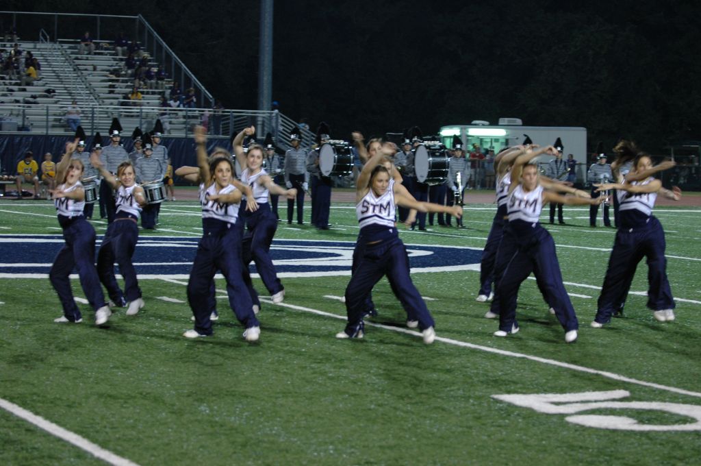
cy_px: 233
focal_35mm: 105
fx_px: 2042
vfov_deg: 13.0
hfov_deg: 19.5
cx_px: 350
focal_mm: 70
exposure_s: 1/60
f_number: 2.8
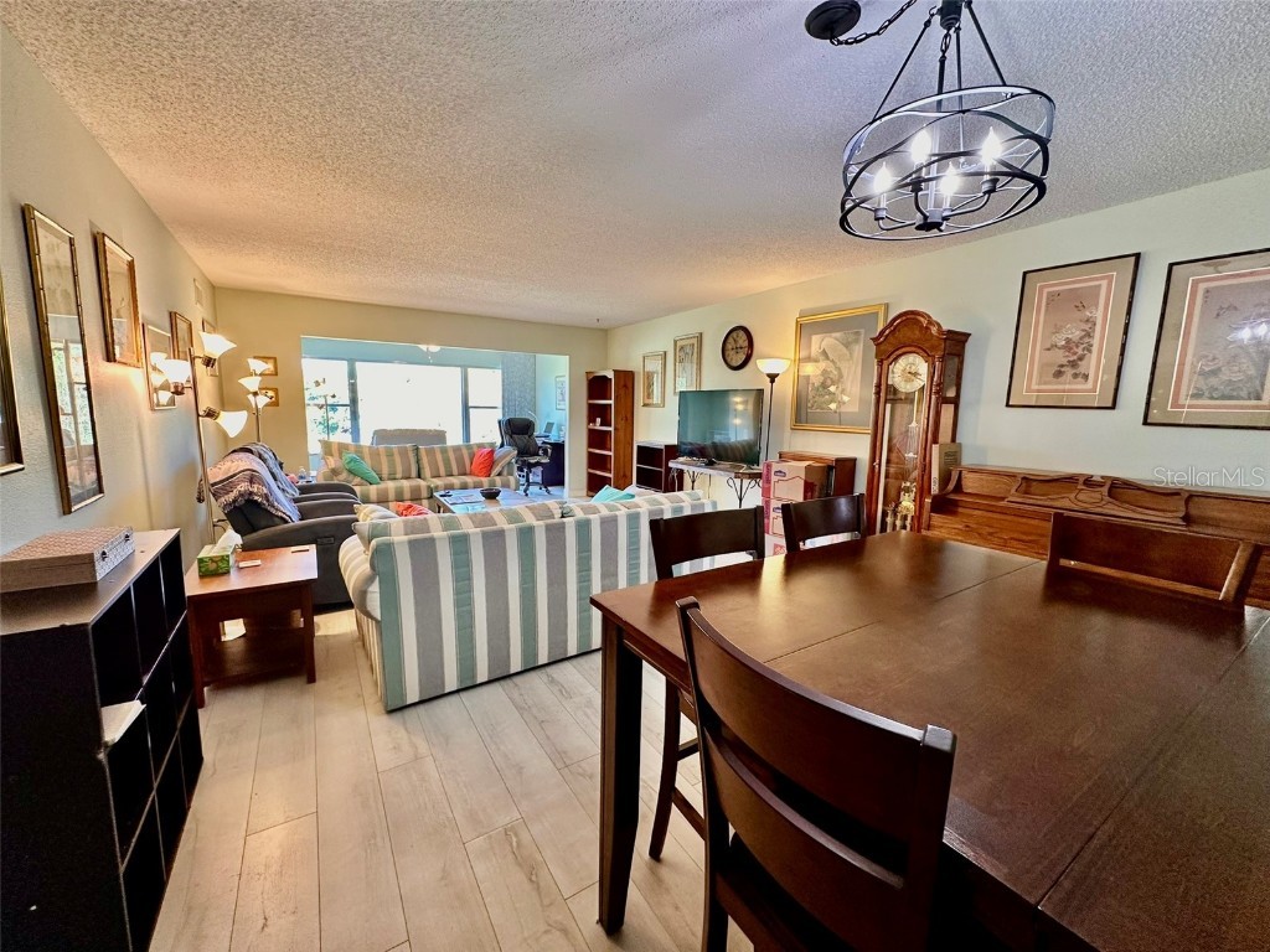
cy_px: 476
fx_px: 514
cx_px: 635
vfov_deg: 85.7
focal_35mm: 14
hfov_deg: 102.1
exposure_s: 1/60
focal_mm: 2.22
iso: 160
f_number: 2.2
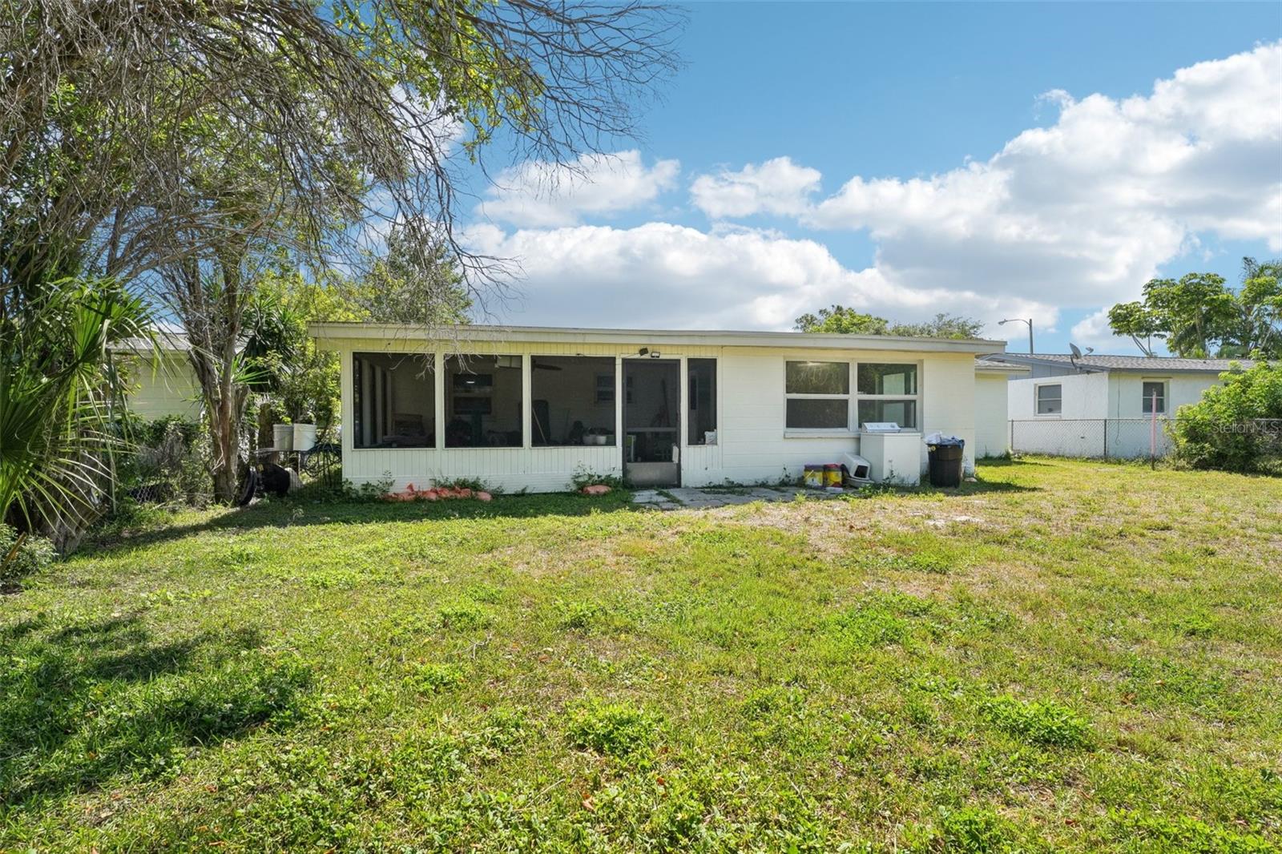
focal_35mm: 17
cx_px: 641
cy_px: 427
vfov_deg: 71.1
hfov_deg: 94.0
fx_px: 598
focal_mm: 16.8
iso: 400
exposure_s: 1/1250
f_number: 8
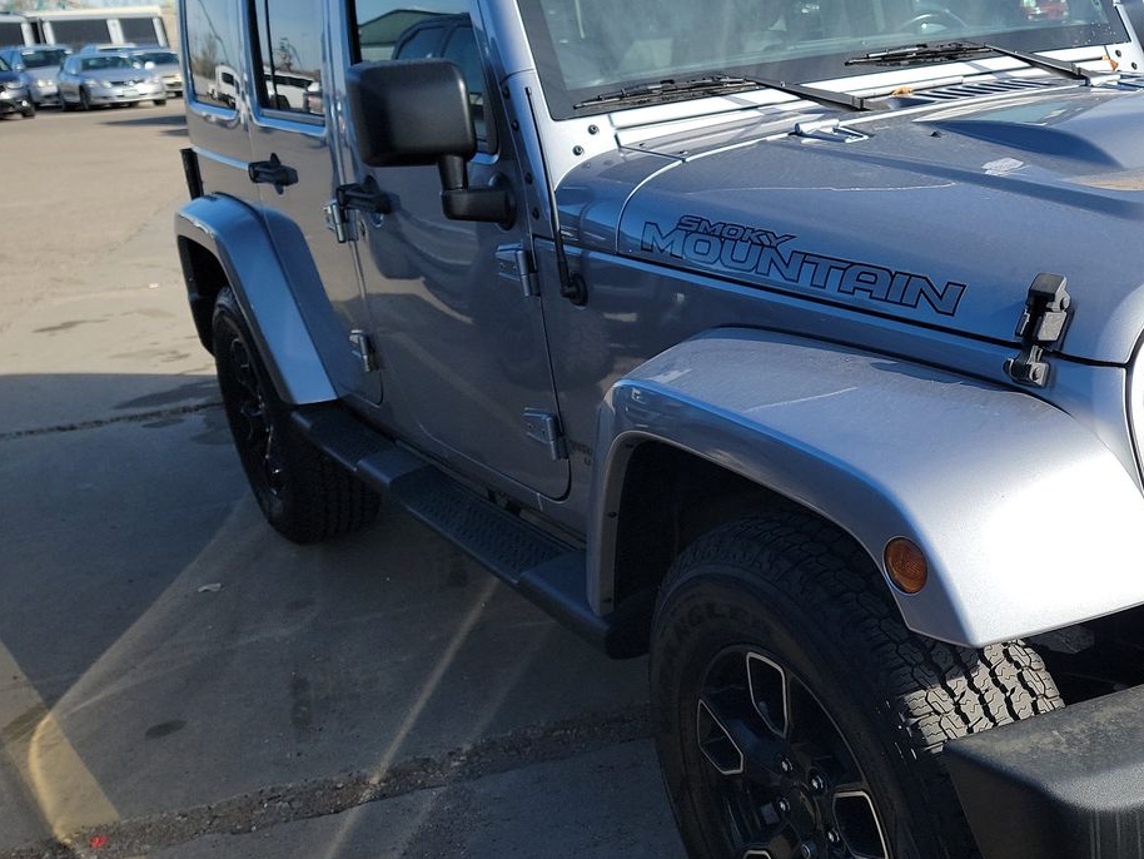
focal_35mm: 42
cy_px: 382
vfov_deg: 34.3
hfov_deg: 42.7
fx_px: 1388
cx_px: 920
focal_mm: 6.7
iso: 50
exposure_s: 1/536
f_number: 1.8
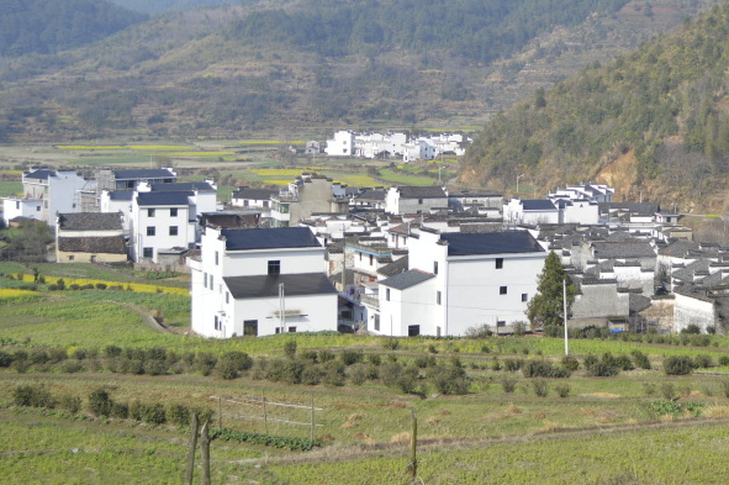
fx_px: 1578
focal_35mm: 78
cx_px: 597
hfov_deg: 25.5
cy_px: 123
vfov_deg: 17.4
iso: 100
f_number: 5
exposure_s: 1/400
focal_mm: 30
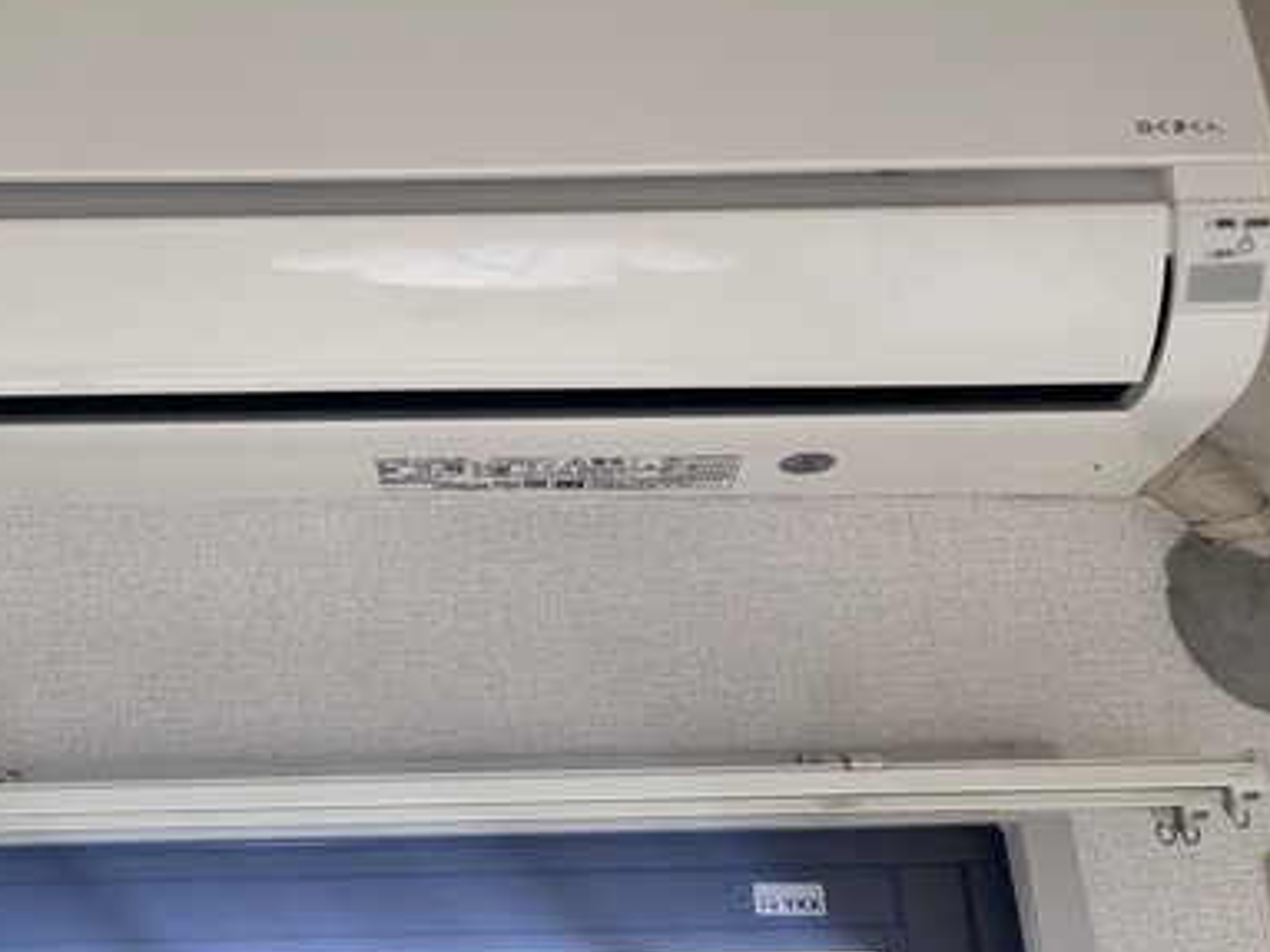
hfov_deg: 48.6
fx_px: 1394
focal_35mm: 38
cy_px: 308
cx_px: 484
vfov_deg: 37.3
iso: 100
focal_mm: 5.1
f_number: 1.6
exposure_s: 1/121
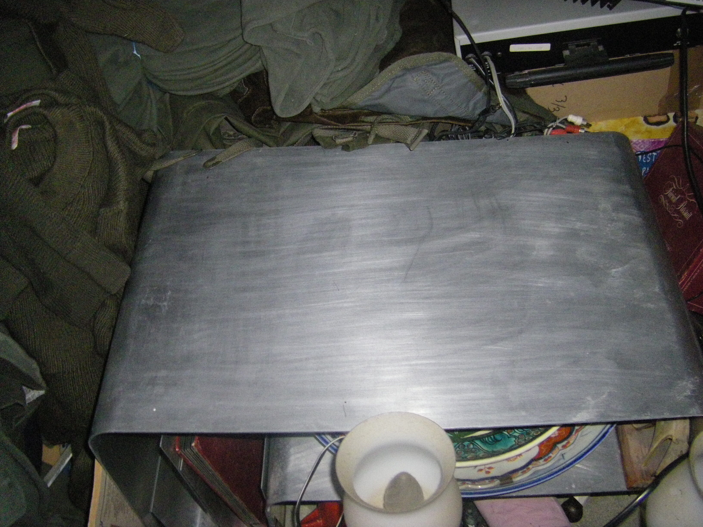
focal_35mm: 38
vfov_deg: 37.7
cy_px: 264
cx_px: 352
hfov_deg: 49.0
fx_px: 772
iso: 800
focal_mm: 6.3
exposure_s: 1/50
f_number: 3.5
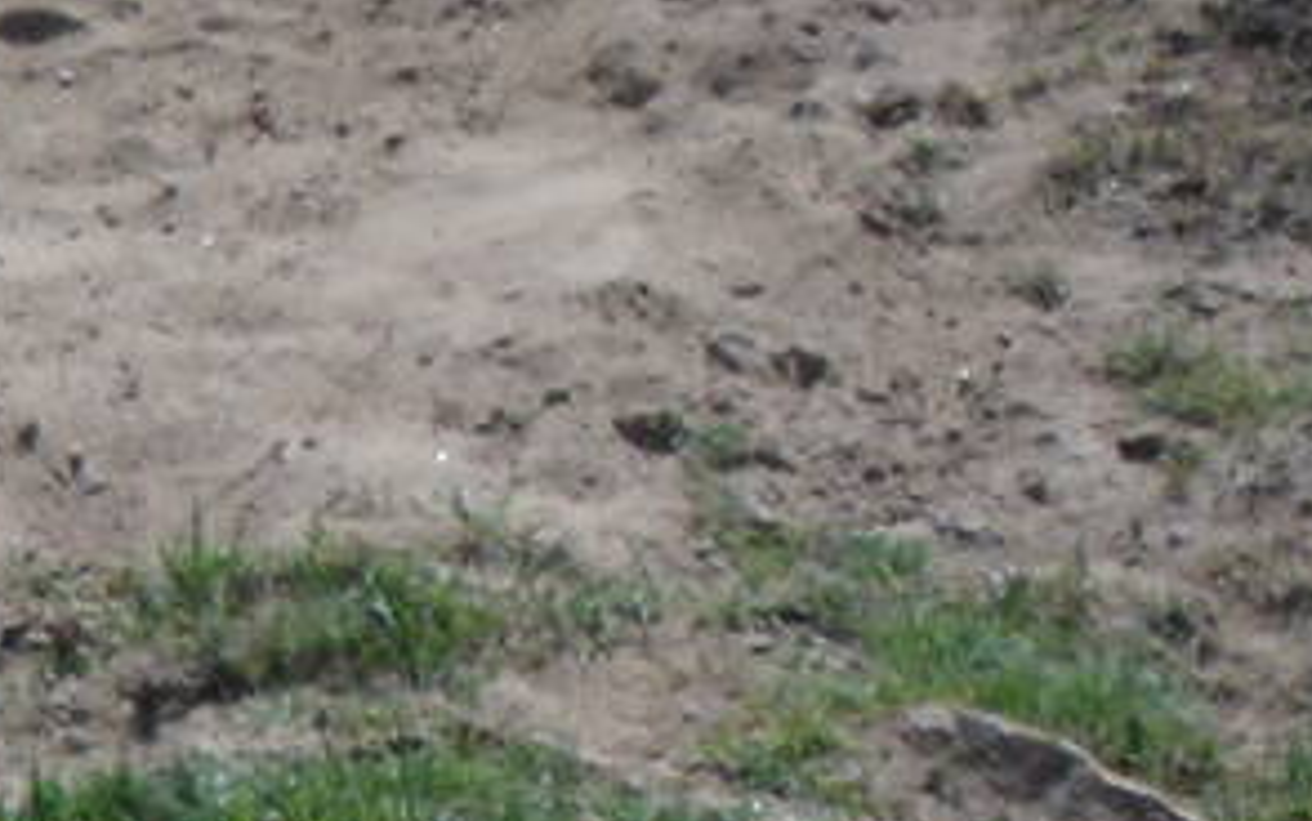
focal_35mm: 1557
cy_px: 2673
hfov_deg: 1.3
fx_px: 55694
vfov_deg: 0.8
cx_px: -1638
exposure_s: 1/500
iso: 80
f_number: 5.9
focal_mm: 46.8
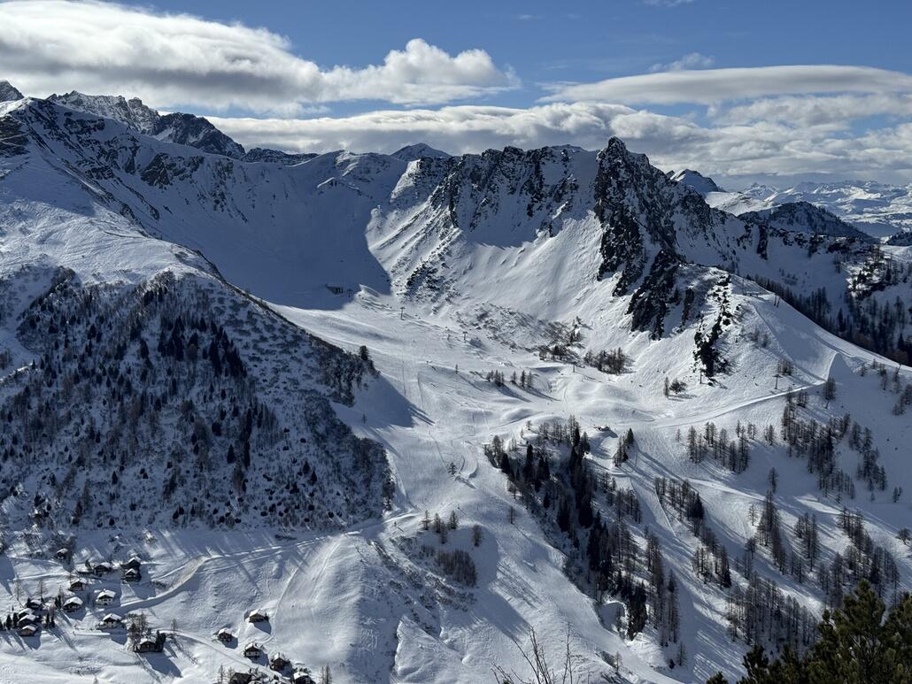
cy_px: 342
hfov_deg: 39.6
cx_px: 456
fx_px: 1265
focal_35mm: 48
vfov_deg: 30.3
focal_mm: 6.76
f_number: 1.78
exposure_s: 1/12500
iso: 64
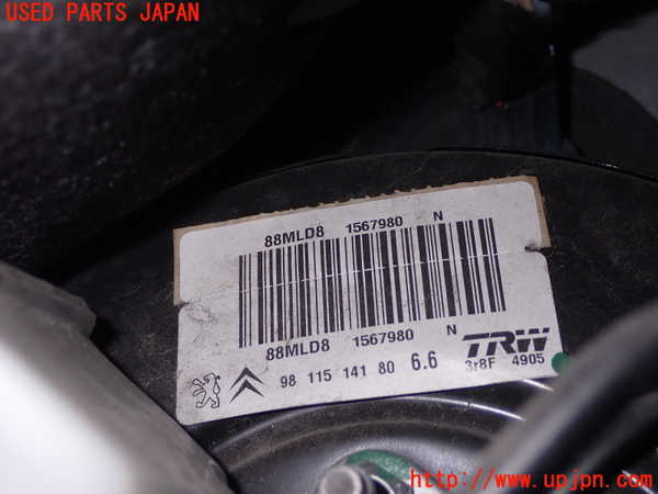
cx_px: 329
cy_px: 247
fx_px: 1179
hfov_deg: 31.2
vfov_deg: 23.7
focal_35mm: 62
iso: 200
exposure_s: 1/60
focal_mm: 11.09
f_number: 10
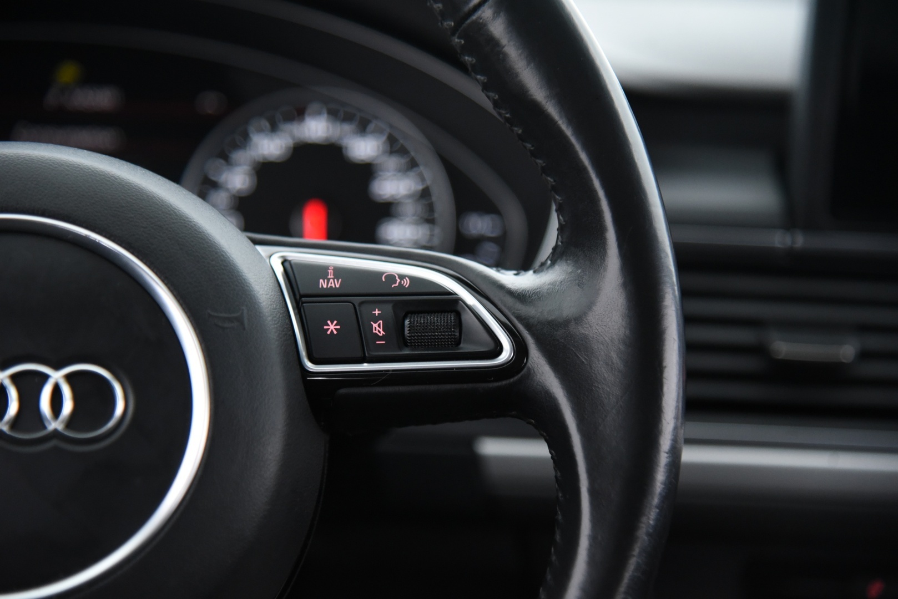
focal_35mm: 95
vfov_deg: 14.4
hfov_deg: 21.5
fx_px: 2370
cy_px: 300
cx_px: 449
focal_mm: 95
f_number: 4
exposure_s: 1/20
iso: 4000
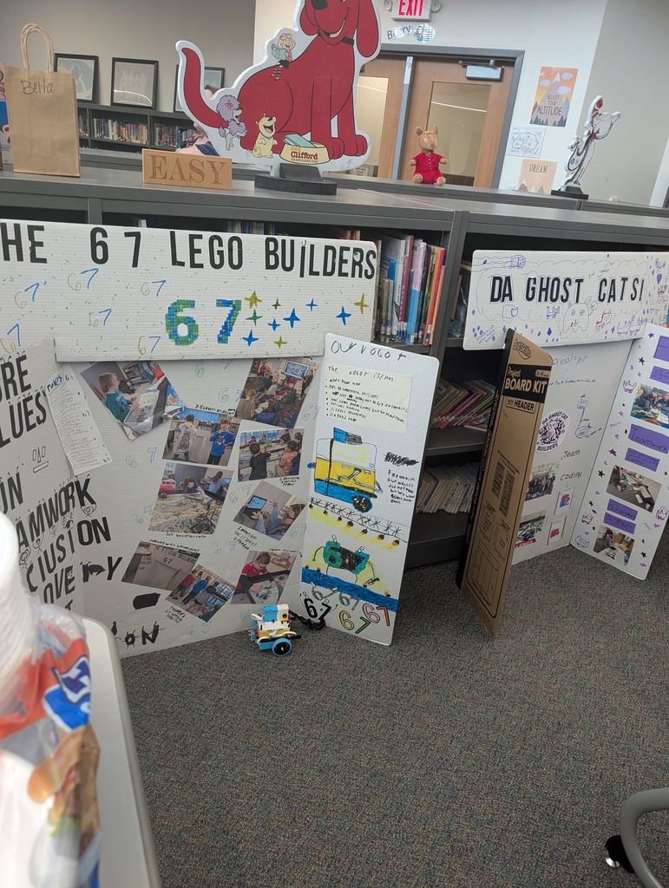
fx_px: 617
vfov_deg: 71.5
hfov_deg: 56.9
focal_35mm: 24
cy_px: 444
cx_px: 334
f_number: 1.68
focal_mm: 6.9
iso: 195
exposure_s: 1/198
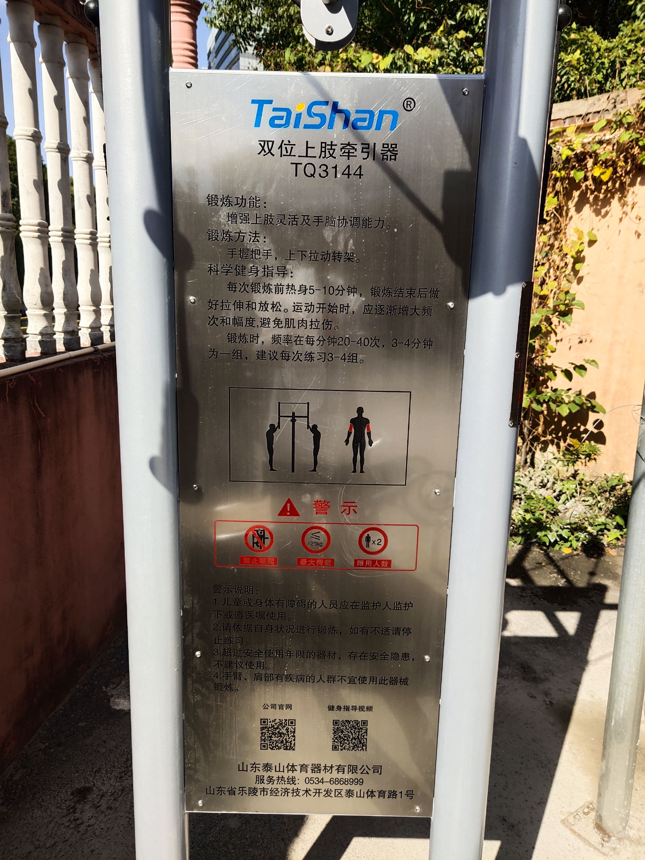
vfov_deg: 60.0
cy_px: 430
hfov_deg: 46.8
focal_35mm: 30
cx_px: 322
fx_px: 745
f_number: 1.79
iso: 50
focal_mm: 4.35
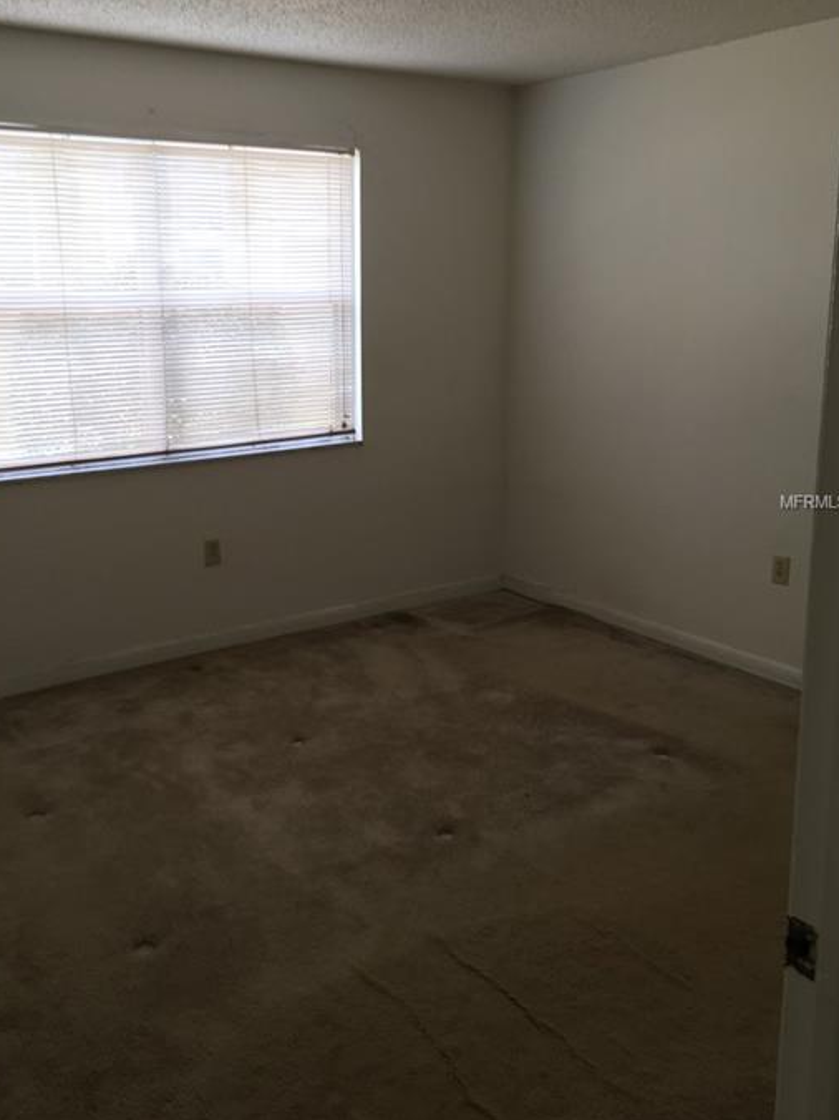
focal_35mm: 33
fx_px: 1067
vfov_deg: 55.3
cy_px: 503
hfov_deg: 42.9
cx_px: 378
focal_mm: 4.15
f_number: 2.2
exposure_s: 1/30
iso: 32
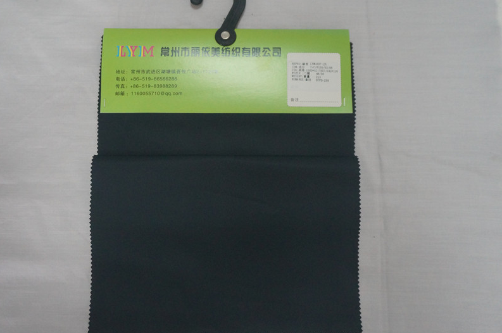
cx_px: 215
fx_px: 487
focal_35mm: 35
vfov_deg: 37.7
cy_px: 151
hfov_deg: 54.3
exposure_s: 1/160
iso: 2000
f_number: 4
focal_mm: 20
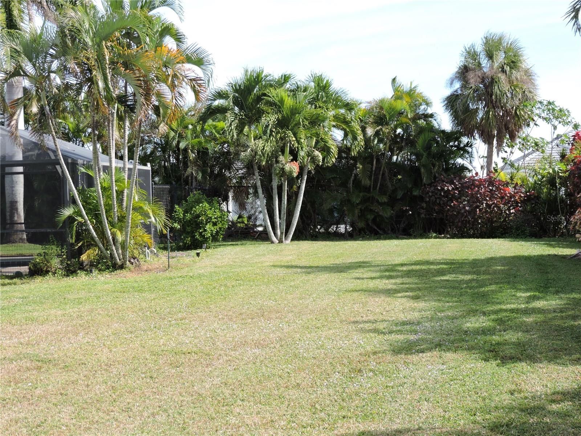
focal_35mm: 60
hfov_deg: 32.2
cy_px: 218
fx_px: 1007
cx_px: 290
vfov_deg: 24.4
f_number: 3.7
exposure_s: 1/320
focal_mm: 10.7
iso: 100
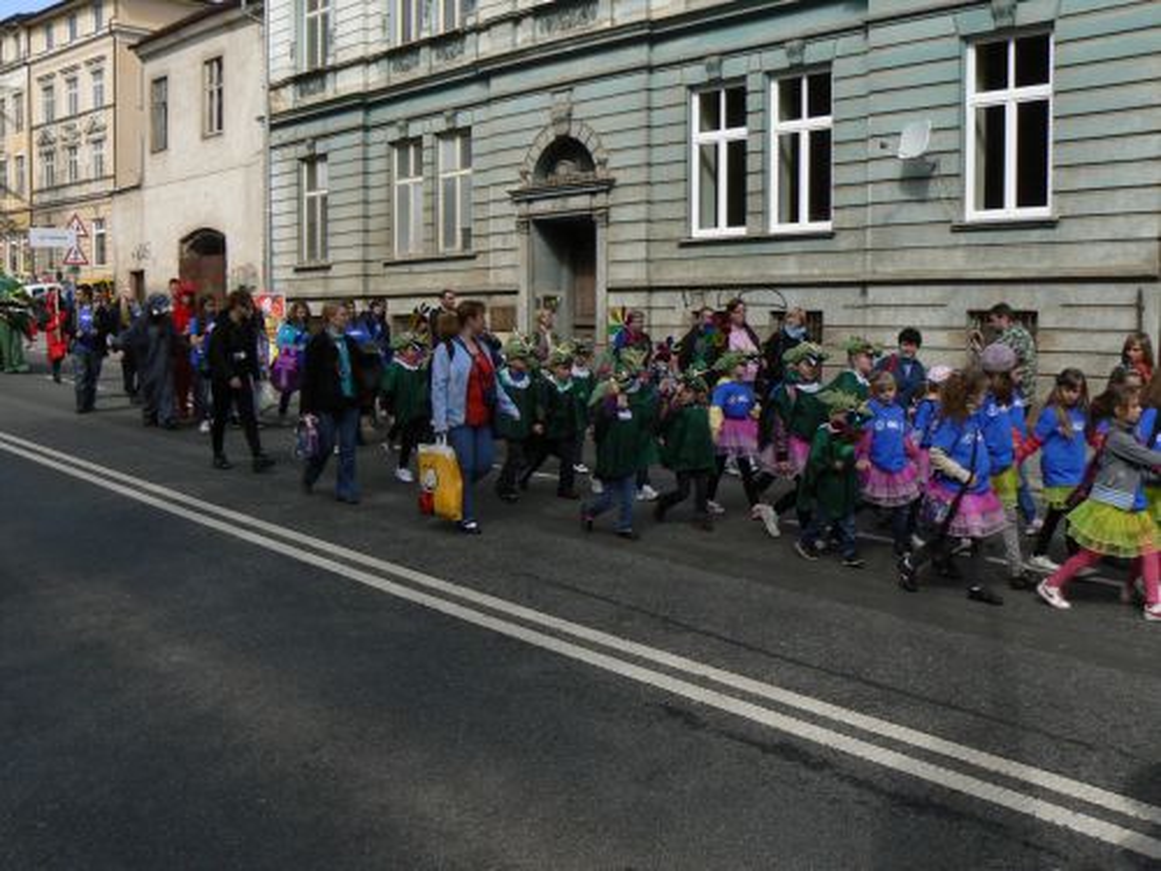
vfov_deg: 39.7
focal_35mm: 36
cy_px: 436
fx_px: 1207
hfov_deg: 51.4
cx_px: 580
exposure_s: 1/400
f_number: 6.3
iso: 80
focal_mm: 6
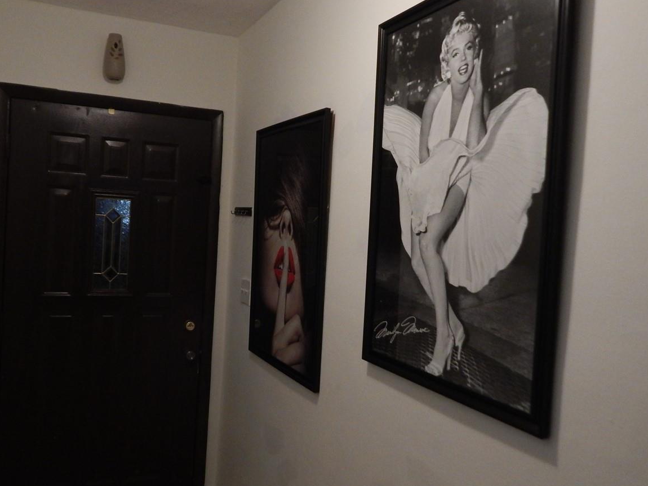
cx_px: 286
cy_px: 246
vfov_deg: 44.2
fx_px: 599
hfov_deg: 56.7
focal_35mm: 32
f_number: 3
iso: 360
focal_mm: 4
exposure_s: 1/30
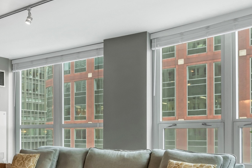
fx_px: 336
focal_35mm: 48
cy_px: 141
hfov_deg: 36.5
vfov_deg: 27.4
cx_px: -6
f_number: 8
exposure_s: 1/15
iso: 400
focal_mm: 18
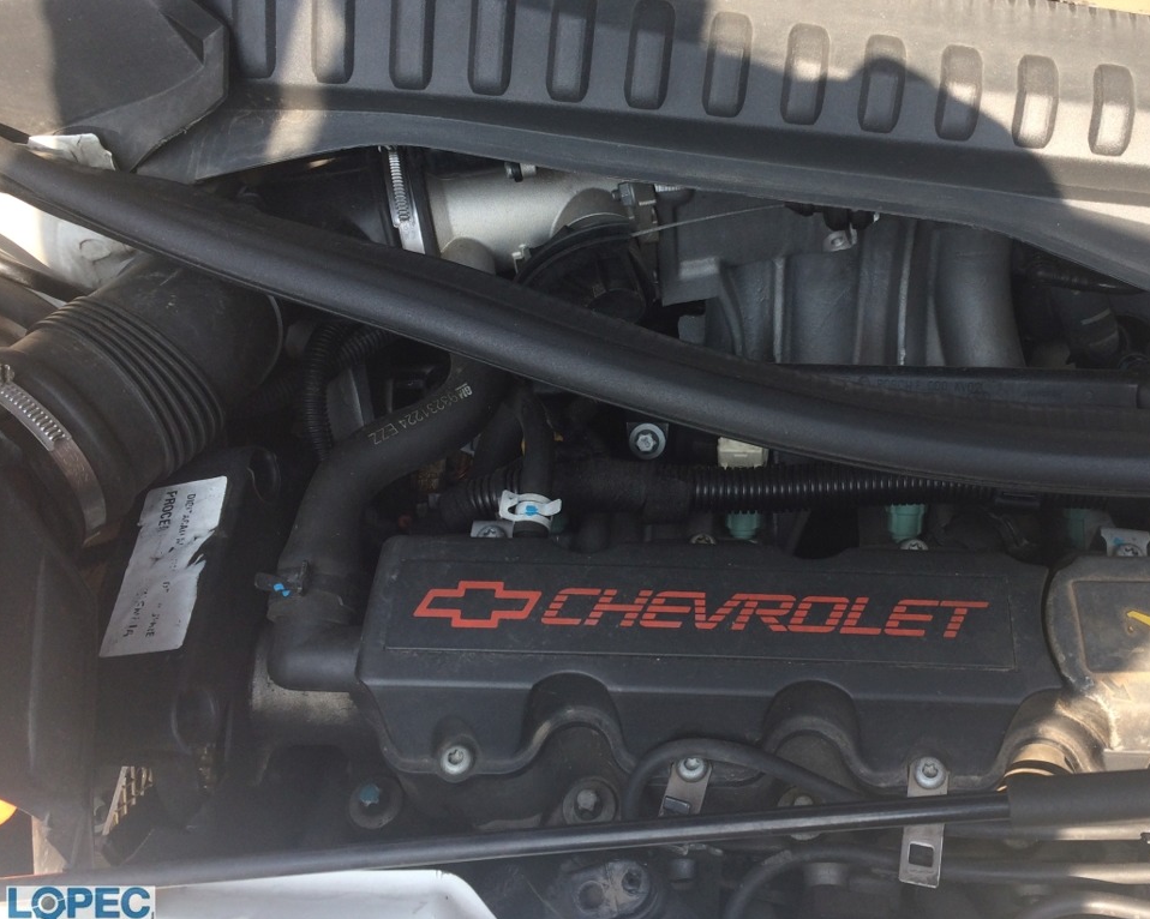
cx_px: 726
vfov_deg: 41.1
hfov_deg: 49.7
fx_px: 1225
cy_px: 413
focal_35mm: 36
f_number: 2.2
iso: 32
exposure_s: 1/345
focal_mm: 4.15
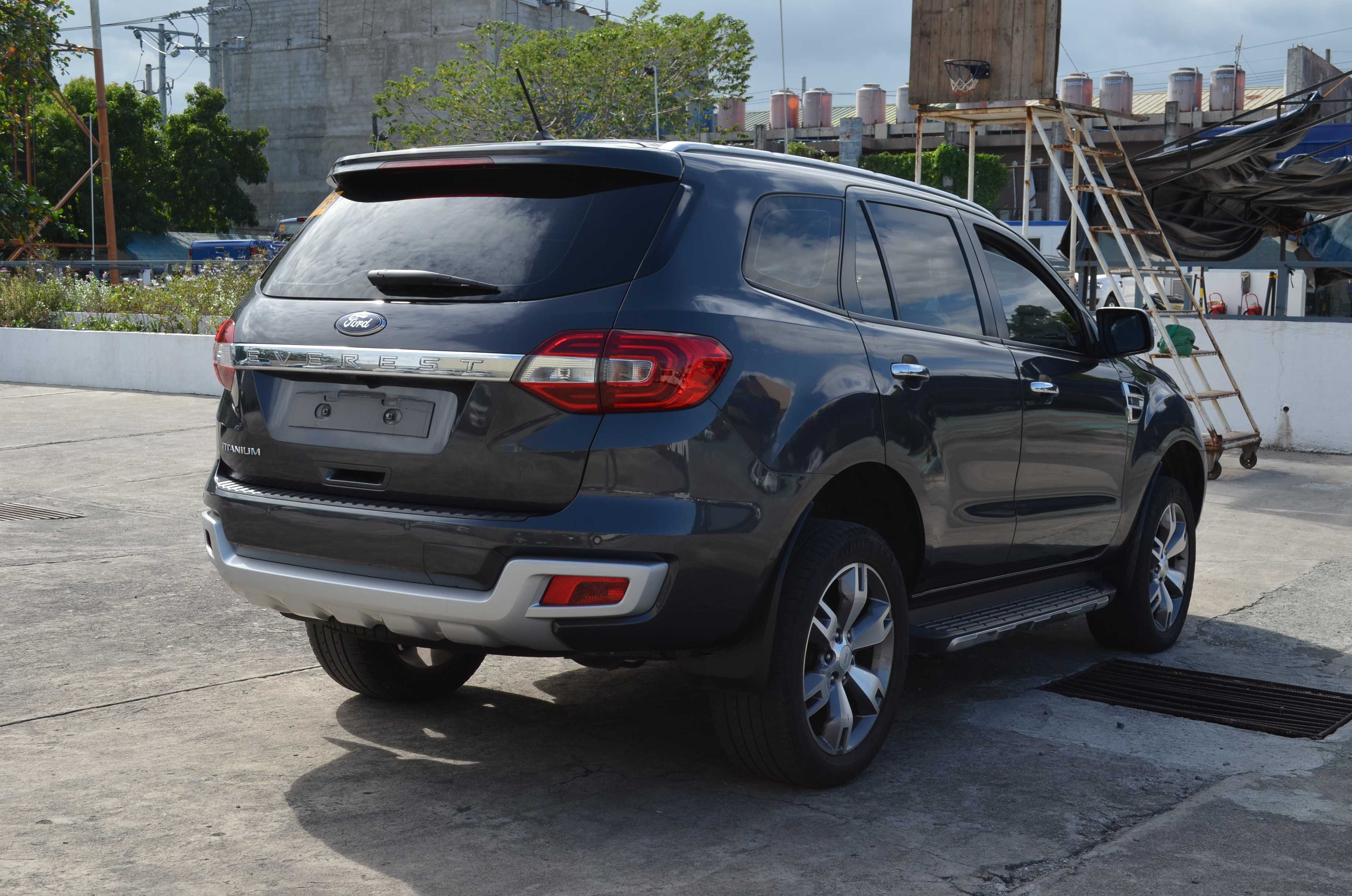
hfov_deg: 43.7
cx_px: 676
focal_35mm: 45
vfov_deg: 29.7
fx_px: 1686
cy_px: 448
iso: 200
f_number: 8
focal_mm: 30
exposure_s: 1/250
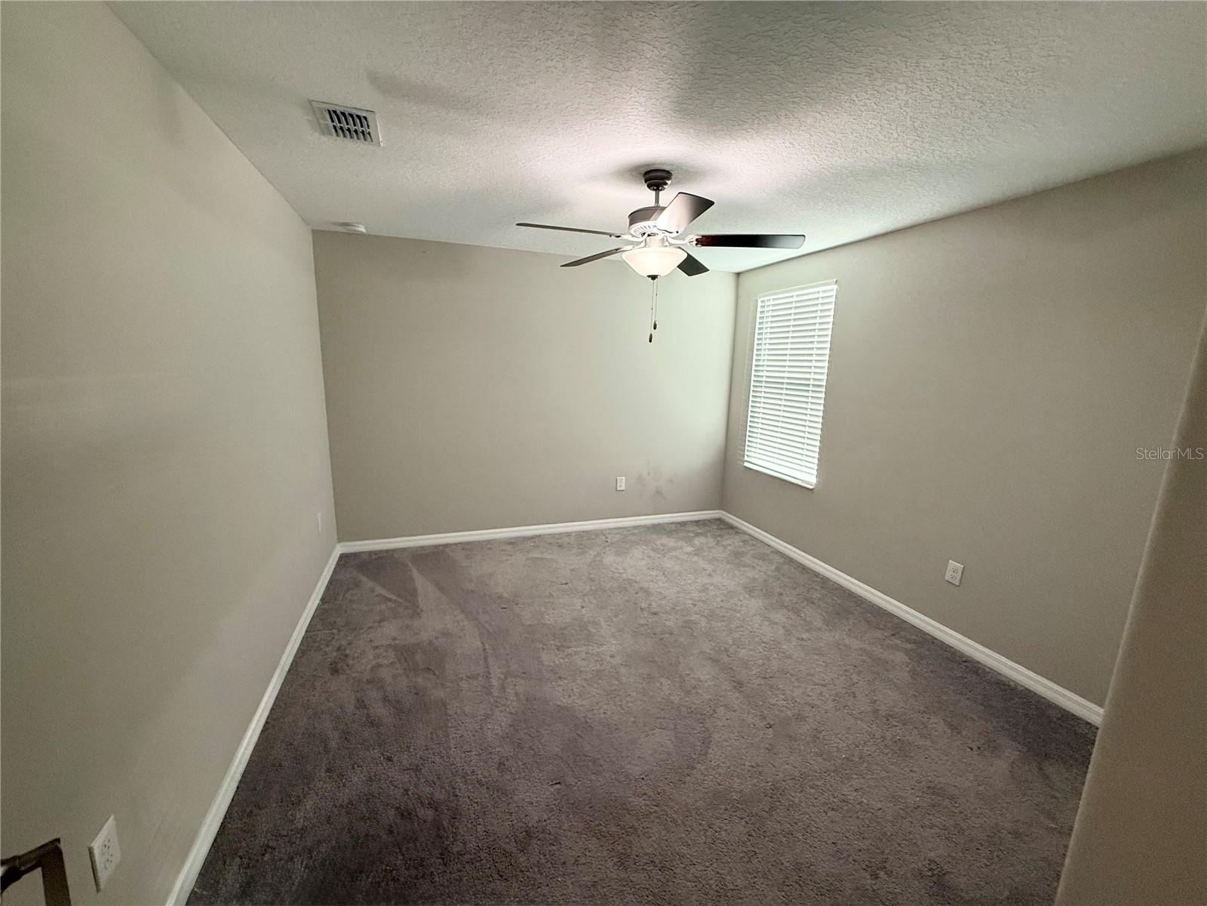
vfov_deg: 85.7
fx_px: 488
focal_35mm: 14
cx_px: 604
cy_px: 453
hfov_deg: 102.1
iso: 320
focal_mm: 2.22
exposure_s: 1/100
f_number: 2.2
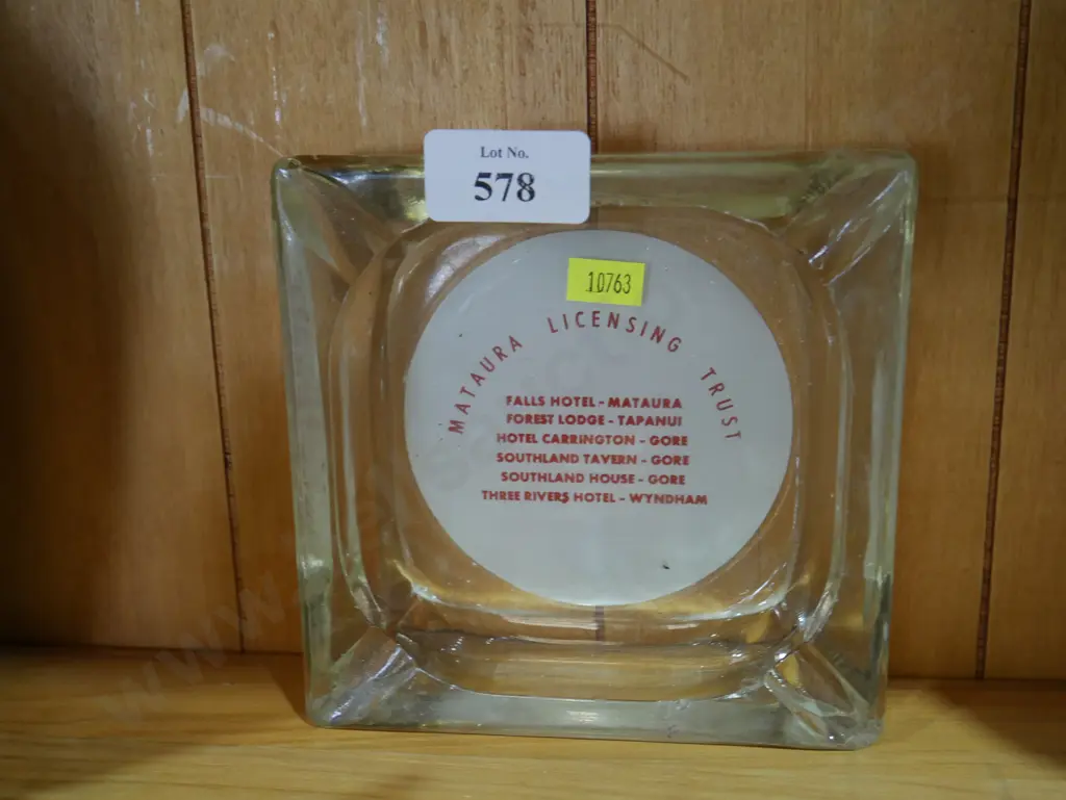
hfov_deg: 46.8
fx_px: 1232
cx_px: 533
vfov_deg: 36.0
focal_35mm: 40
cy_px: 400
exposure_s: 1/60
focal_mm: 20
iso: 1000
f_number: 4.4
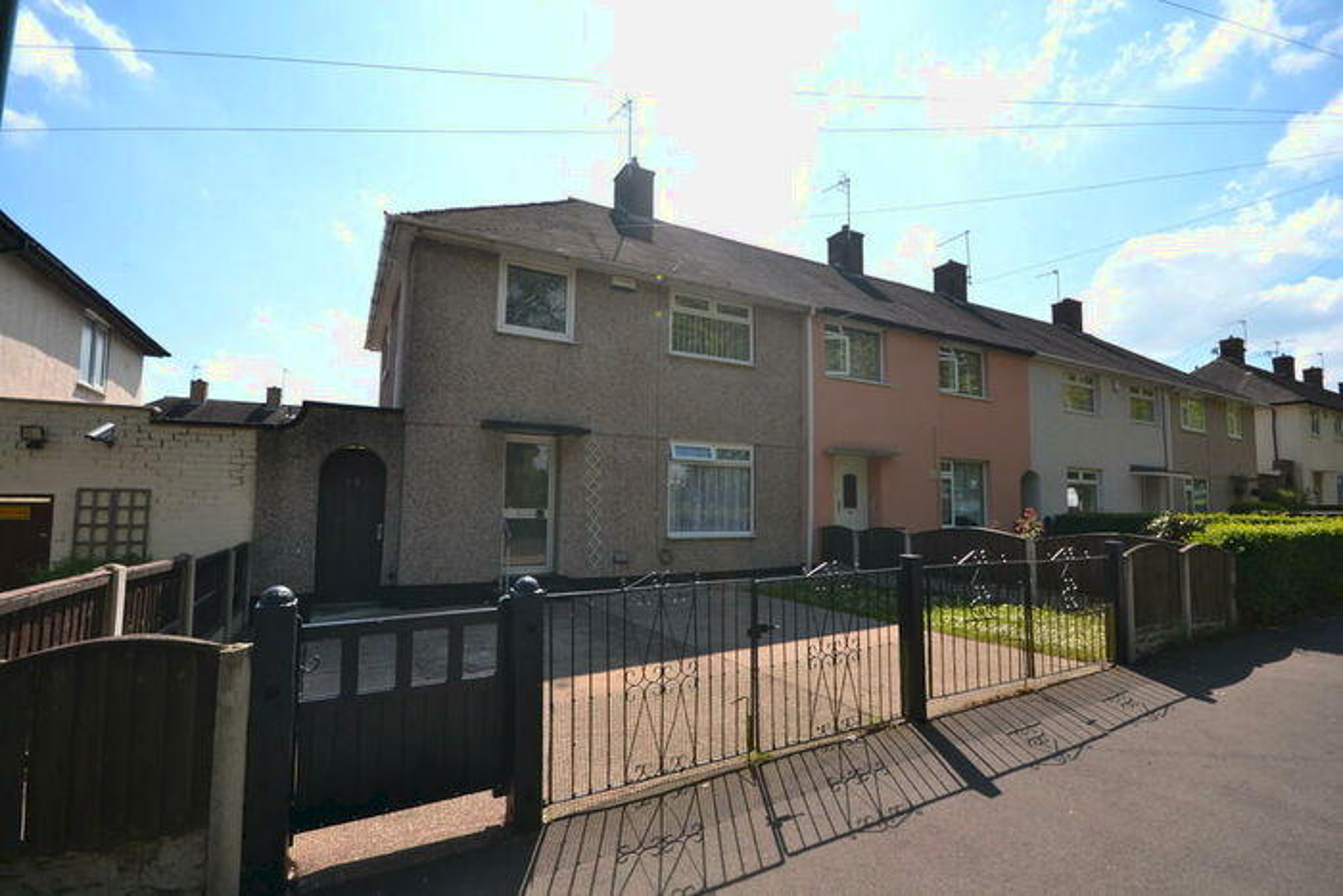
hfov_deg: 100.4
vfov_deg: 77.4
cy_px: 448
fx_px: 560
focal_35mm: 15
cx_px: 672
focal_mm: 10
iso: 100
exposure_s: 1/200
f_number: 8
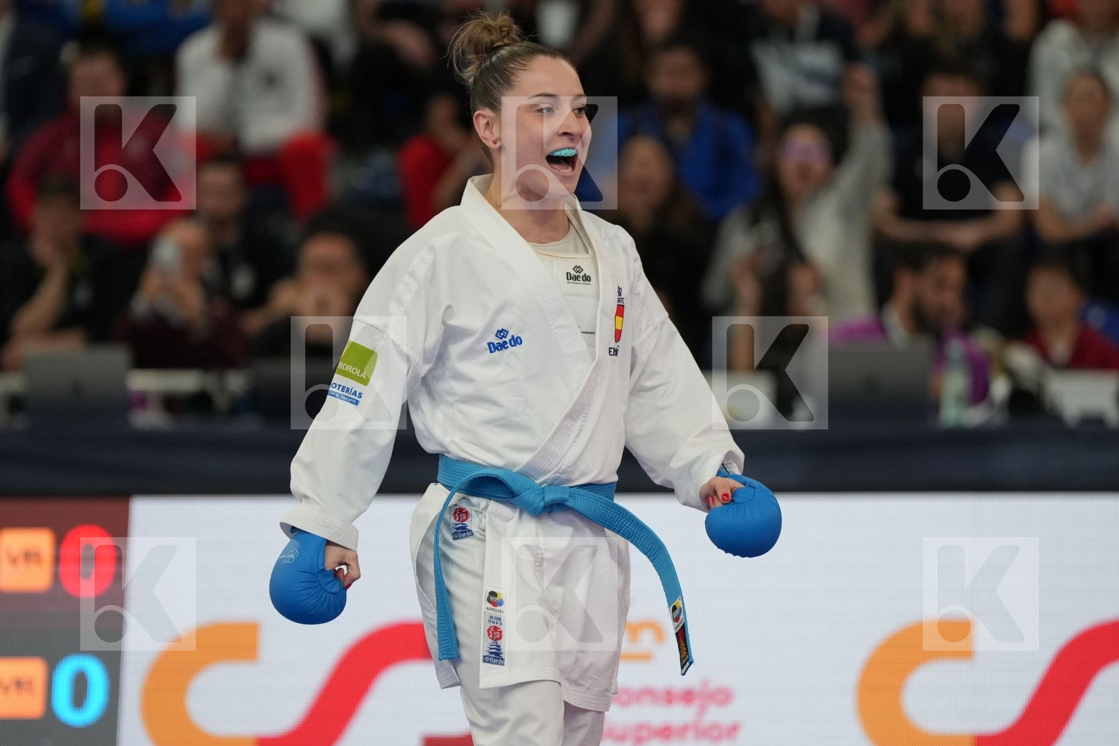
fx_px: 9324
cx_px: 560
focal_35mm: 300
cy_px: 373
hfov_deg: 6.9
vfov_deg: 4.6
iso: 1600
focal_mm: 200
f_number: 2.8
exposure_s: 1/1000
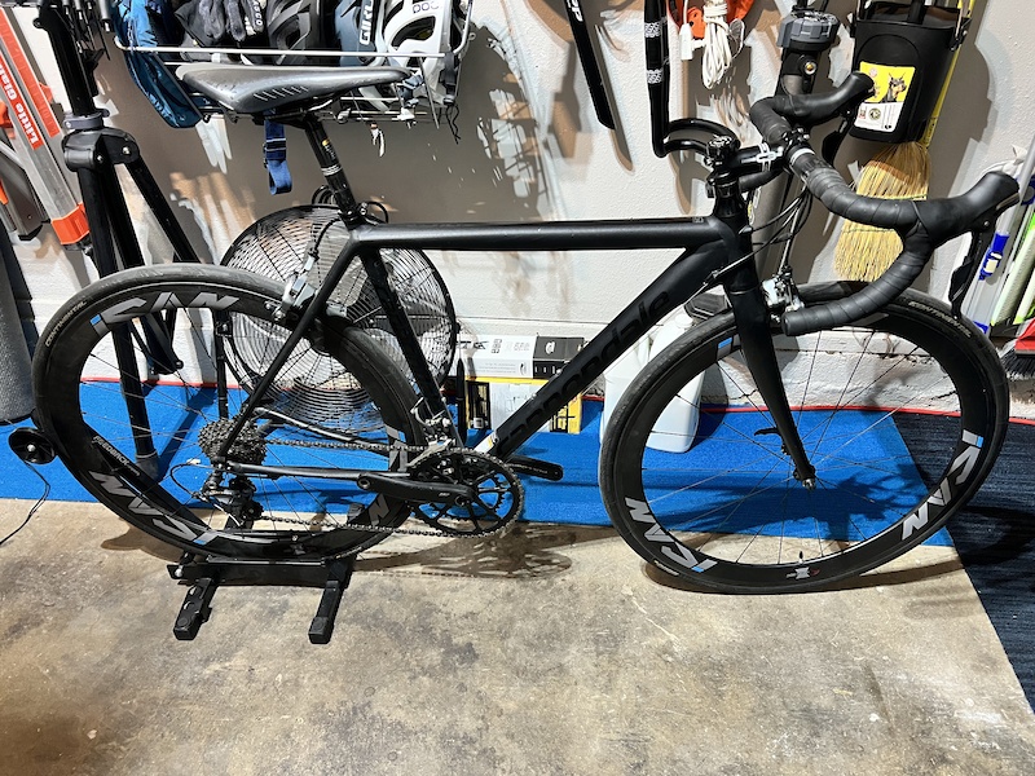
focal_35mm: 26
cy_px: 388
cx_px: 518
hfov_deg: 67.3
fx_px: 777
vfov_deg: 53.1
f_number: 1.5
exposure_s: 1/60
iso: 320
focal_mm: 5.7
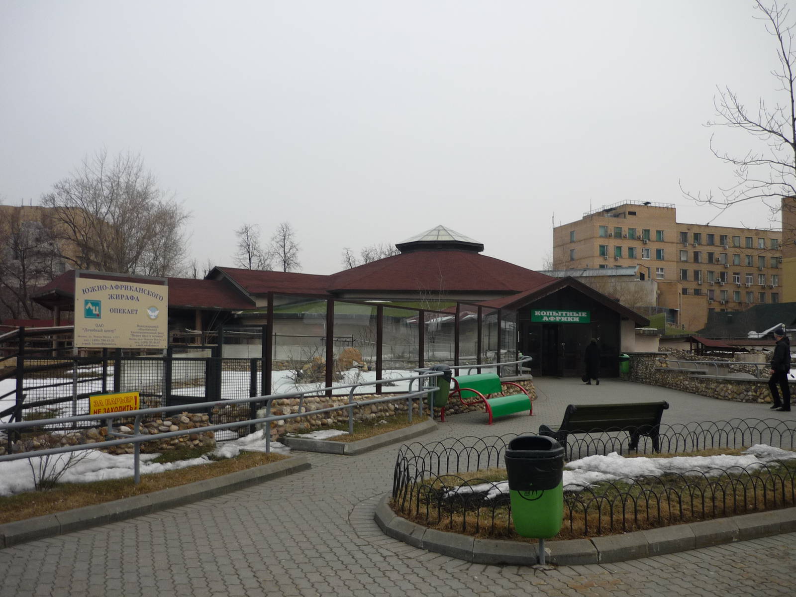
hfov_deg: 55.4
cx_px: 398
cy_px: 298
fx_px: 759
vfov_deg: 42.9
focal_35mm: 33
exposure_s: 1/125
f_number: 8
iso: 100
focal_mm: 5.5
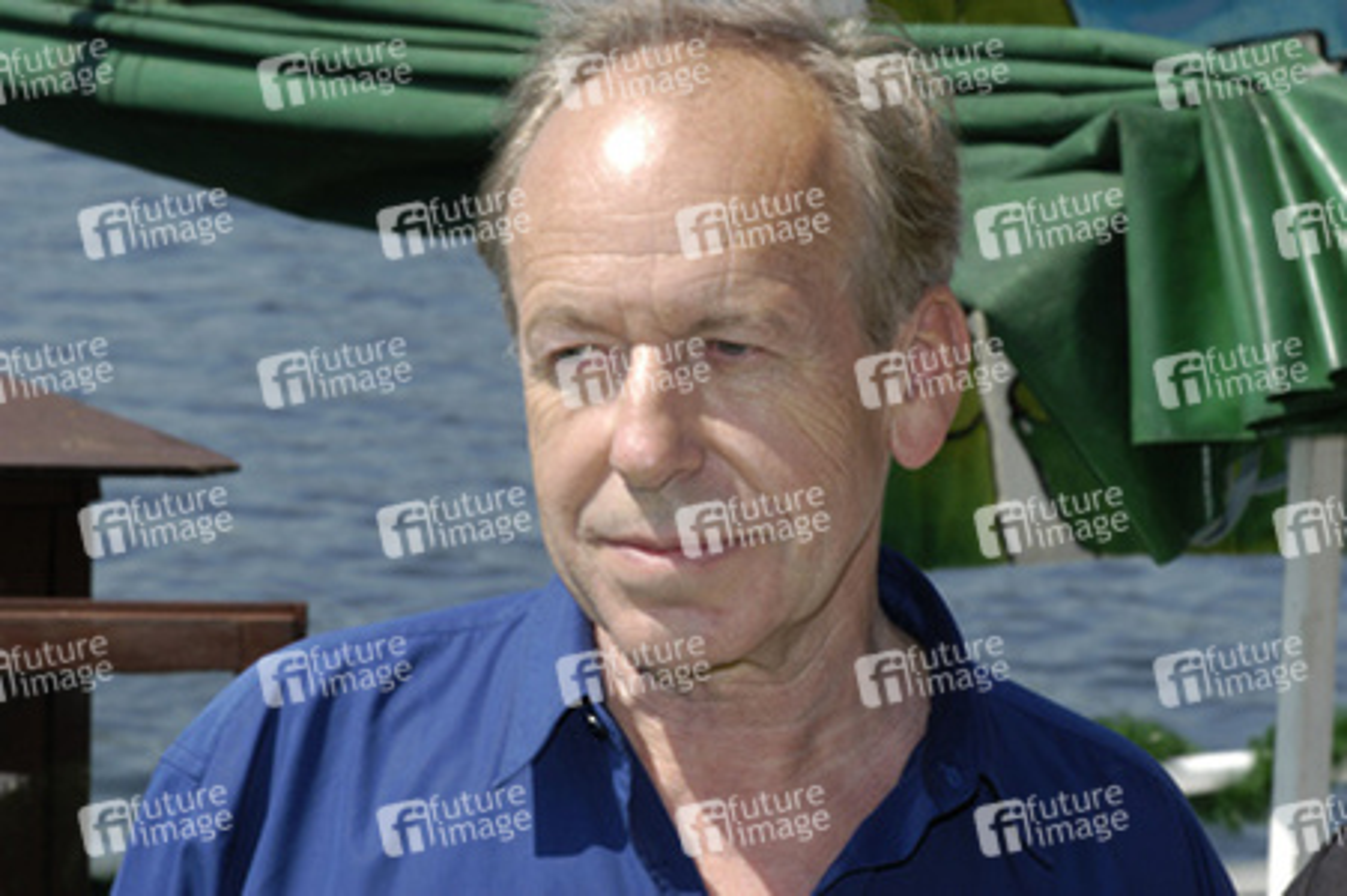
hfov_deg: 11.4
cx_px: 674
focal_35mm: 180
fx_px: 6730
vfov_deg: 7.6
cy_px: 448
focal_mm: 120
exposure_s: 1/60
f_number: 22
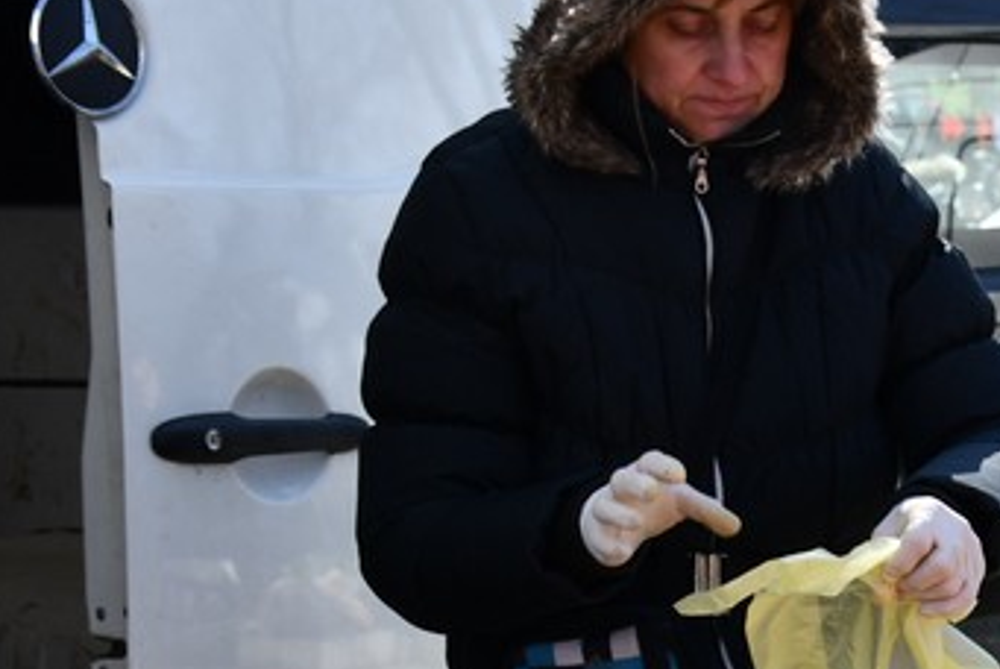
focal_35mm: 153
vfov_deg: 9.0
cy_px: 612
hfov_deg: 12.7
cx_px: 1484
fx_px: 4254
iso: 200
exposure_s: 1/250
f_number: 7.1
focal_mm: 34
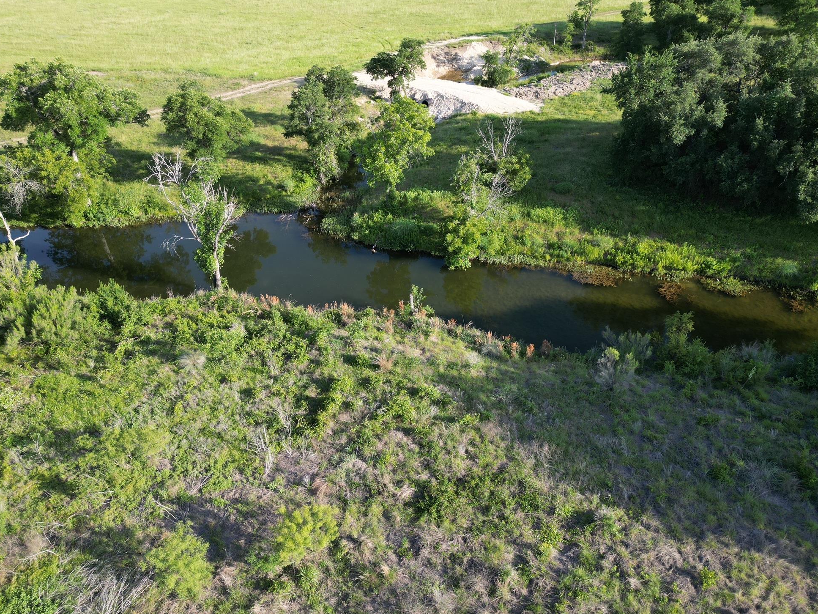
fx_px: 591
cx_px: 421
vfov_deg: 54.9
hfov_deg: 69.4
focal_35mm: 25
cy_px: 296
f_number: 1.7
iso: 110
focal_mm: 6.72
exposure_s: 1/800
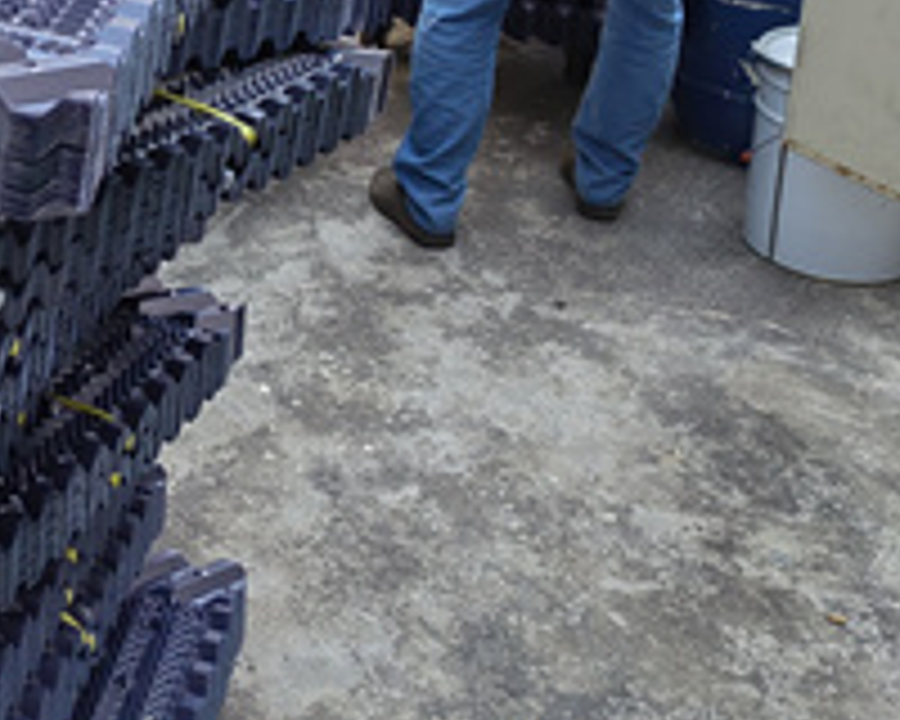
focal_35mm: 66
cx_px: -27
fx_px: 1758
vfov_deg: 21.8
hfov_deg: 26.9
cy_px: -97
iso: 50
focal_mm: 5.52
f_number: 1.9
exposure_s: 1/1855
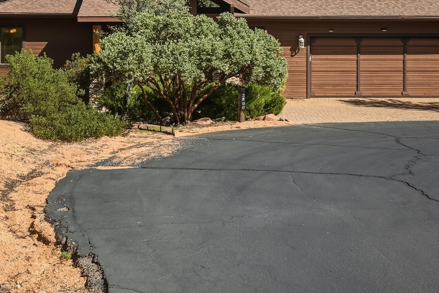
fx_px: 817
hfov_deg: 30.1
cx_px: 196
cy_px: -29
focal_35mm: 67
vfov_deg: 19.4
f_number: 9
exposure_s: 1/1000
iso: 100
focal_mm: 30
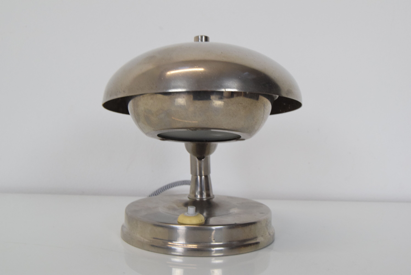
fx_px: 548
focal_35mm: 48
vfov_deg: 28.1
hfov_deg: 41.1
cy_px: 138
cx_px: 206
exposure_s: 1/200
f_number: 9
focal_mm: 32
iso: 1600
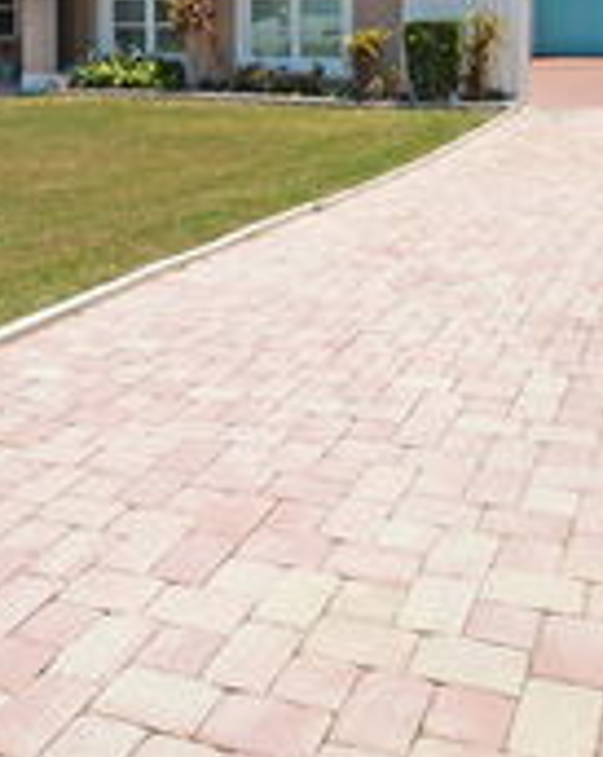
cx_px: 321
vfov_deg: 39.1
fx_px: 939
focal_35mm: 42
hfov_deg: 35.6
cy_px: 11
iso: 160
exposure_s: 1/160
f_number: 13
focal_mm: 10
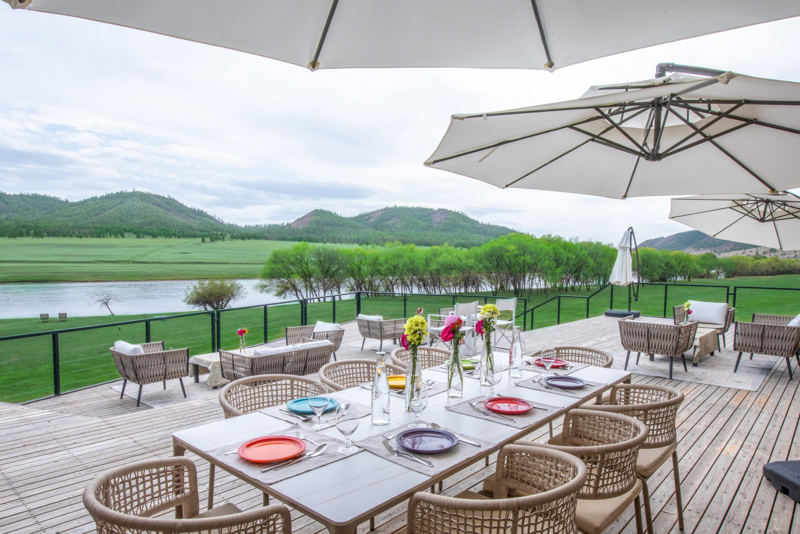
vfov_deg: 57.1
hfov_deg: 78.6
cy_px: 300
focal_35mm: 22
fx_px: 489
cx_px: 407
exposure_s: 1/80
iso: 31
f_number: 22
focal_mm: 19
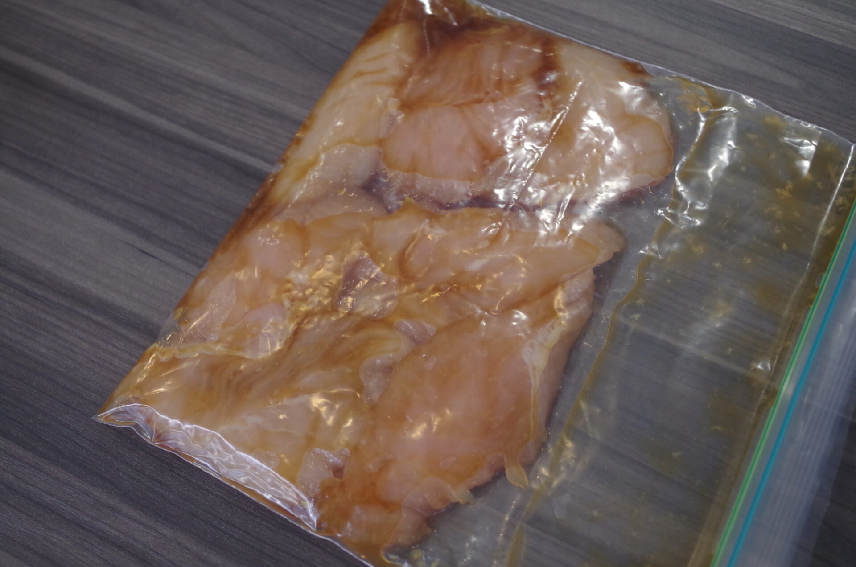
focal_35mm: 46
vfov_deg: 29.1
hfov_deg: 42.8
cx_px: 428
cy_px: 284
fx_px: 1092
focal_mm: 30.63
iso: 1600
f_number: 4
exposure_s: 1/160
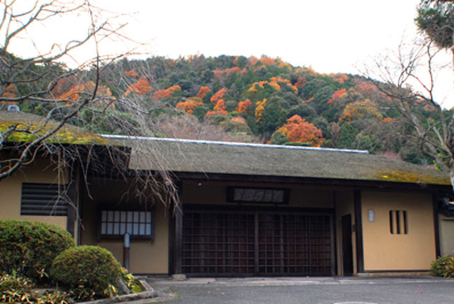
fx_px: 379
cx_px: 227
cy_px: 152
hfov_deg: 61.9
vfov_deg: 43.7
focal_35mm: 30
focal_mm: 20
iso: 400
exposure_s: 1/160
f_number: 6.3
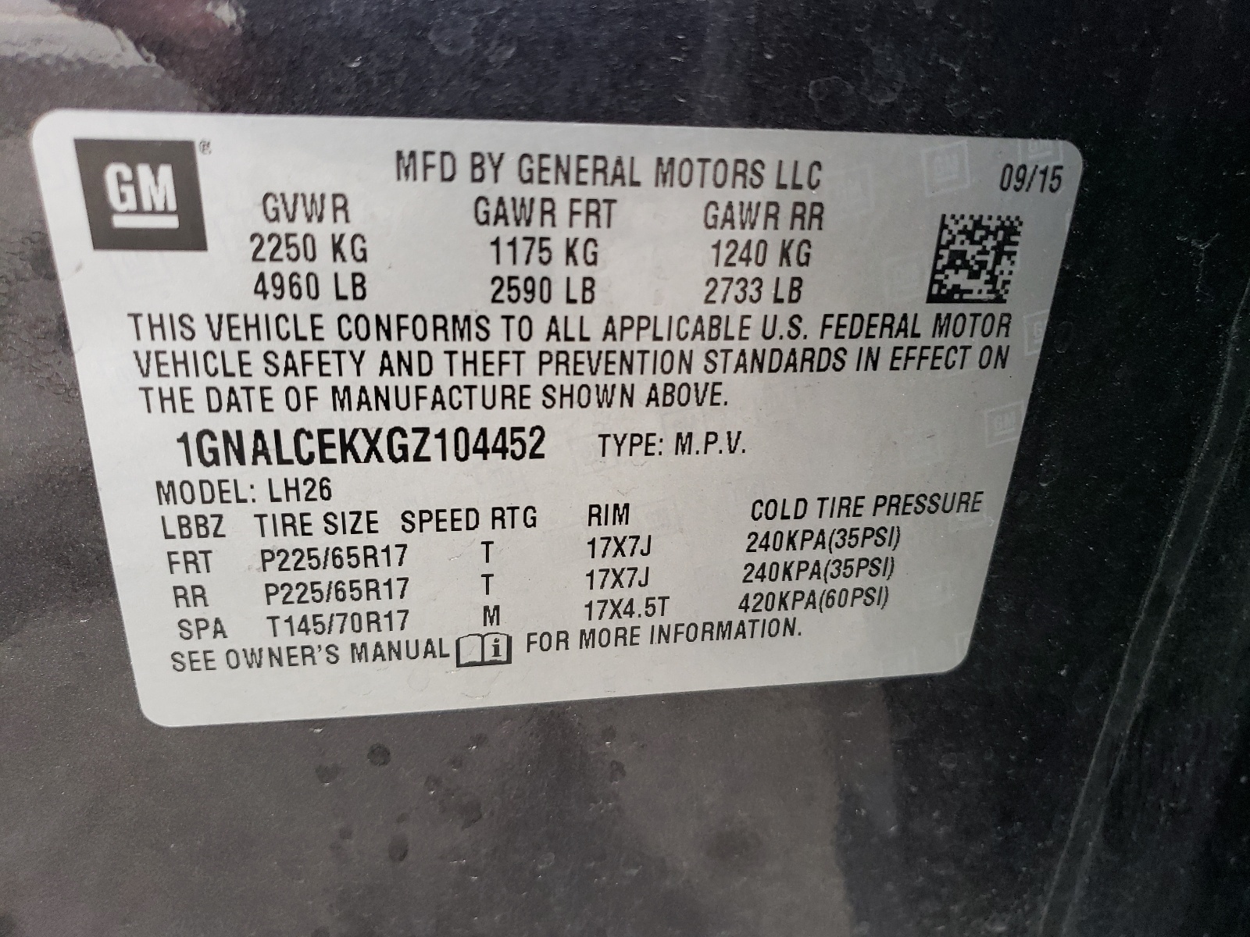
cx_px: 625
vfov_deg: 53.1
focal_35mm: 26
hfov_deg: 67.3
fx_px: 939
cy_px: 468
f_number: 1.5
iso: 84
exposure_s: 1/120
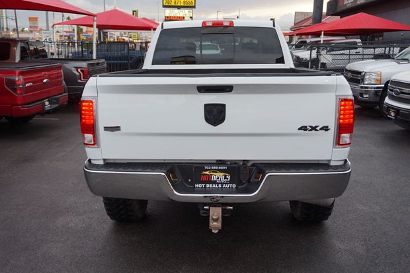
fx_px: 370
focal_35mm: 33
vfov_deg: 40.5
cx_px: 205
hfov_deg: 58.0
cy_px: 134
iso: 200
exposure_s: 1/60
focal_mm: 21
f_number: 4
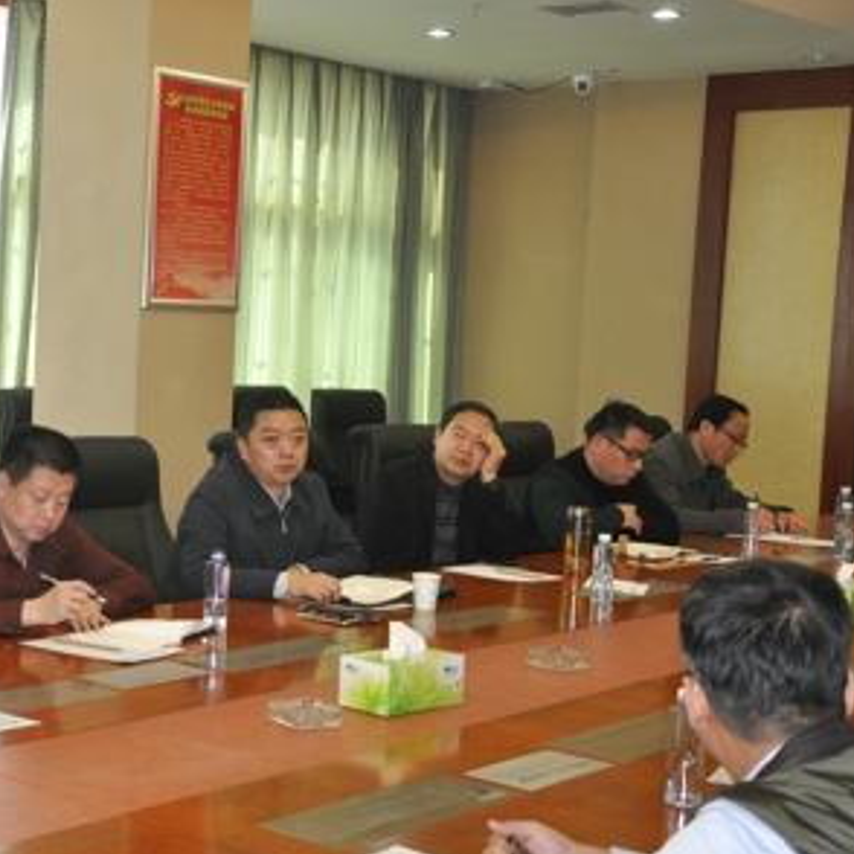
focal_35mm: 65
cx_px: 186
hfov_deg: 26.1
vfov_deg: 26.5
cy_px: 430
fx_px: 1814
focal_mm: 30
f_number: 4.2
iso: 800
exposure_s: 1/100
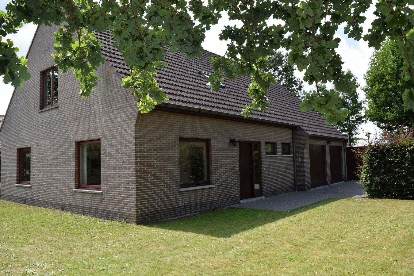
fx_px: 310
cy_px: 138
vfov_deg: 47.9
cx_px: 207
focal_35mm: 27
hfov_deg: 67.4
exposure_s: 1/200
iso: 100
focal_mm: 18
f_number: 7.1
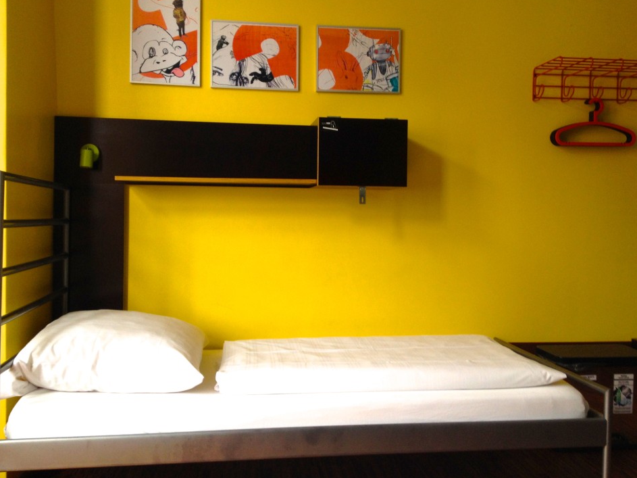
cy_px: 219
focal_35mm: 38
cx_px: 318
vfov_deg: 37.7
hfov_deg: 49.0
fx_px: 699
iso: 64
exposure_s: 1/24
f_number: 2.4
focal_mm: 4.28
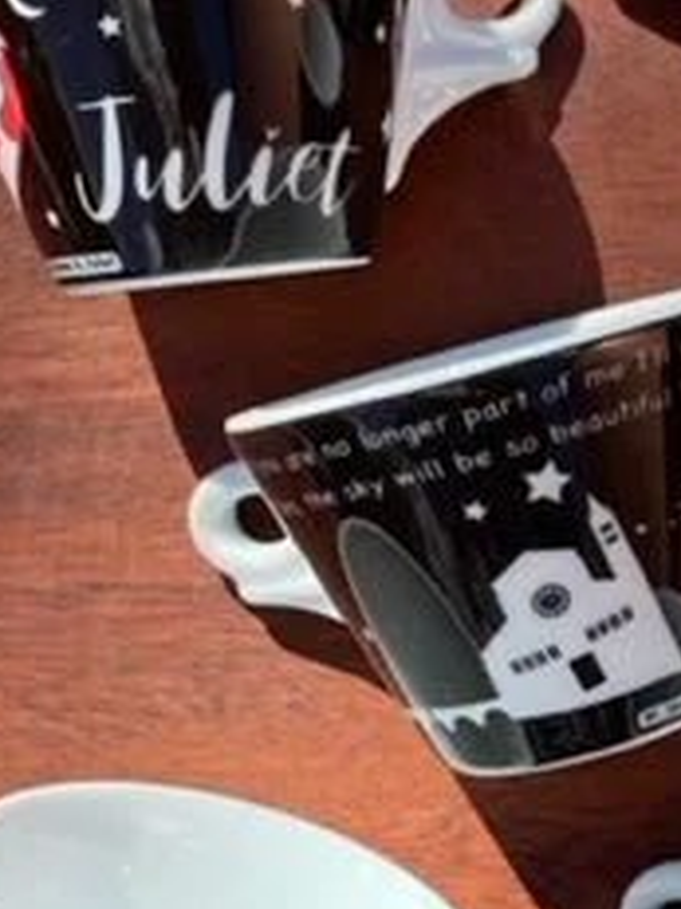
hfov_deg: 19.9
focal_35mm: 72
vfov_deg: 26.9
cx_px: 665
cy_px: 614
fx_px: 1890
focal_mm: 4.2
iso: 32
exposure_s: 1/1435
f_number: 1.6
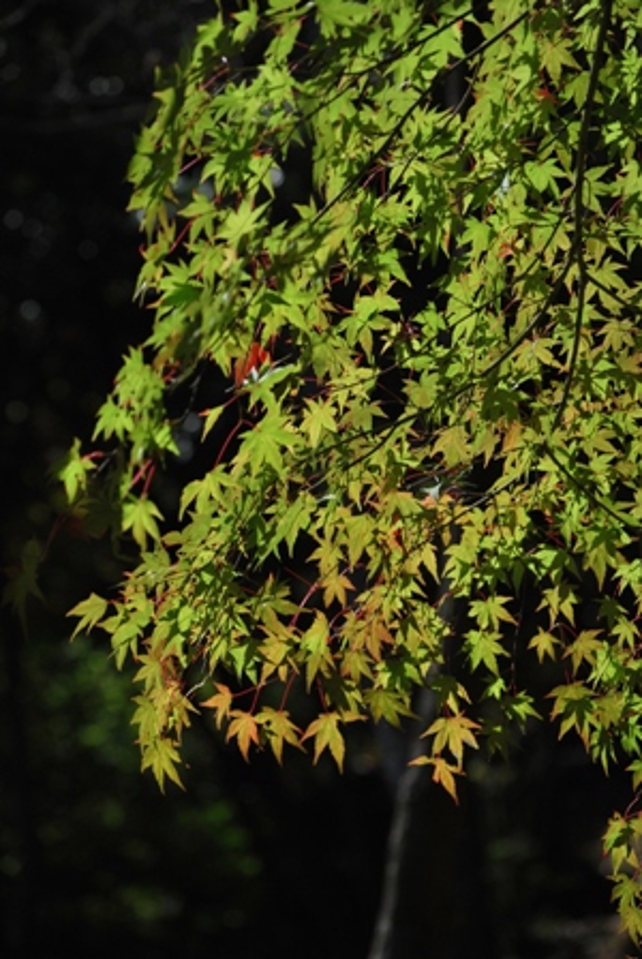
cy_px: 480
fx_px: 4200
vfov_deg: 13.0
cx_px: 321
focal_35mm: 158
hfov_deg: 8.7
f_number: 5.6
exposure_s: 1/1600
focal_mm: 105
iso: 200
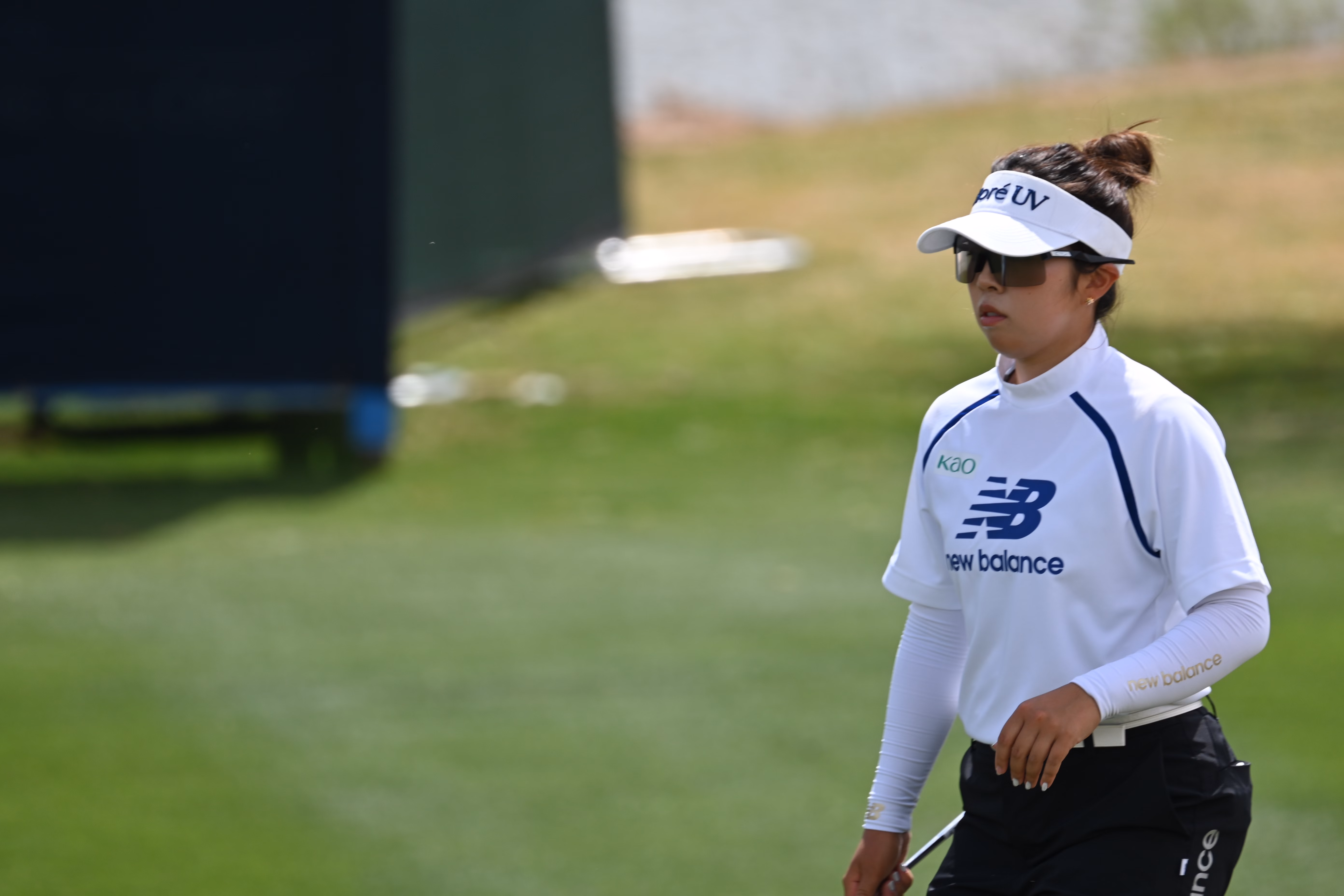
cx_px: 672
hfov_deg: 3.4
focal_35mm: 600
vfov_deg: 2.3
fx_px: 22398
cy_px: 448
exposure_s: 1/640
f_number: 5.6
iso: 110
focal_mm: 400
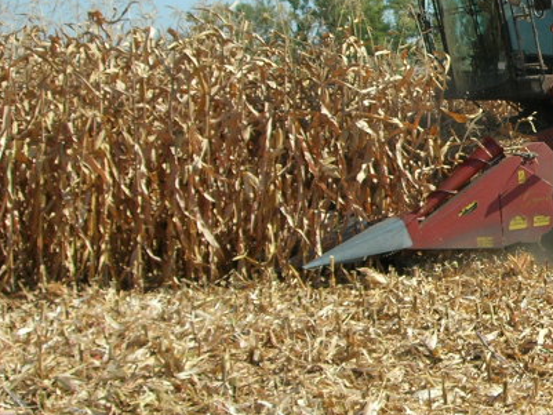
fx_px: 1550
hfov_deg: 18.9
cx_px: 698
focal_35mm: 97
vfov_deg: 15.2
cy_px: 156
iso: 64
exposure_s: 1/533
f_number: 4.8
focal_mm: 7.8
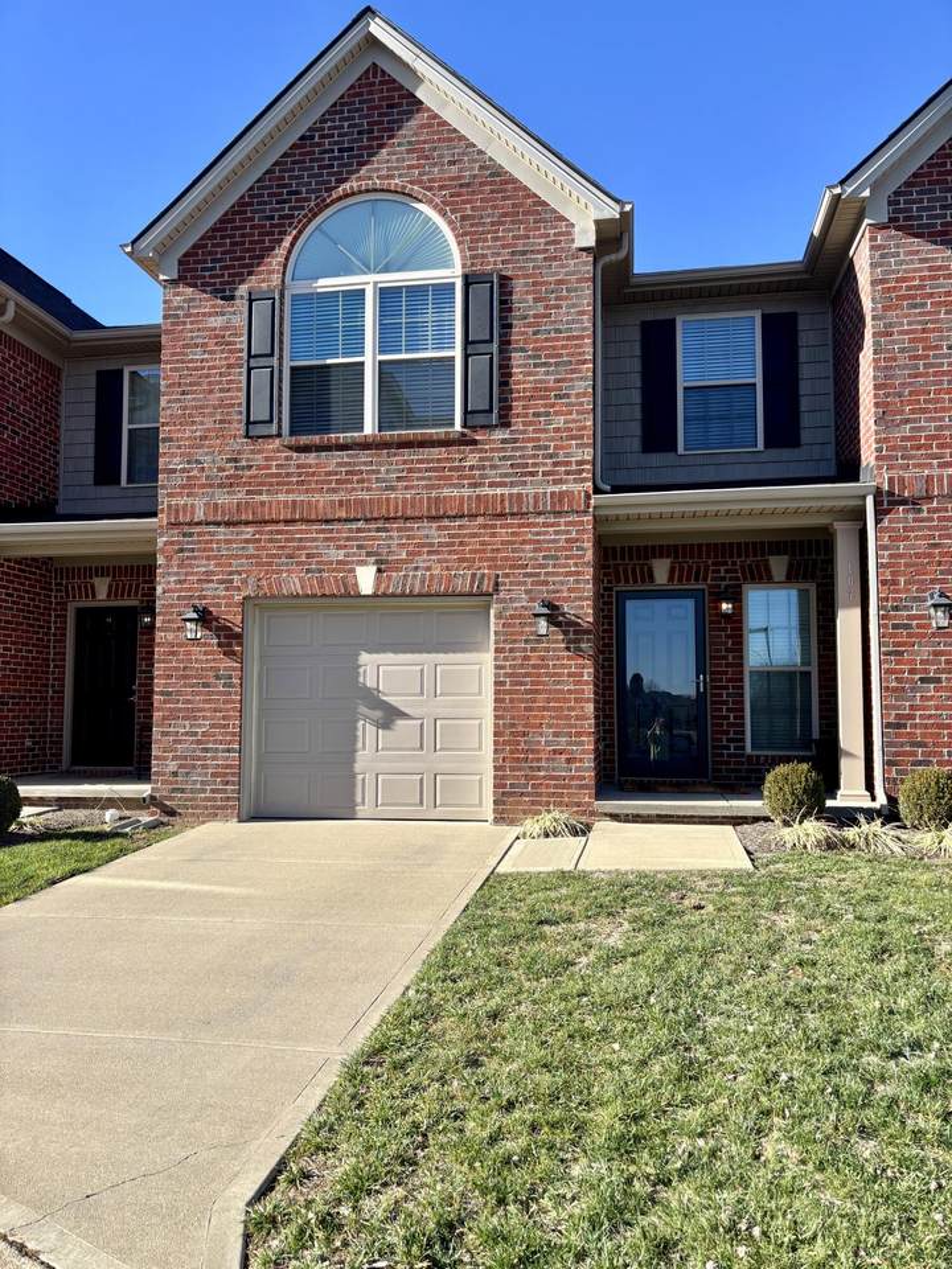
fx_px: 953
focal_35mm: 26
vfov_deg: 67.3
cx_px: 476
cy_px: 634
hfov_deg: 53.1
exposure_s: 1/1458
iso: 50
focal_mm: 5.96
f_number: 1.6
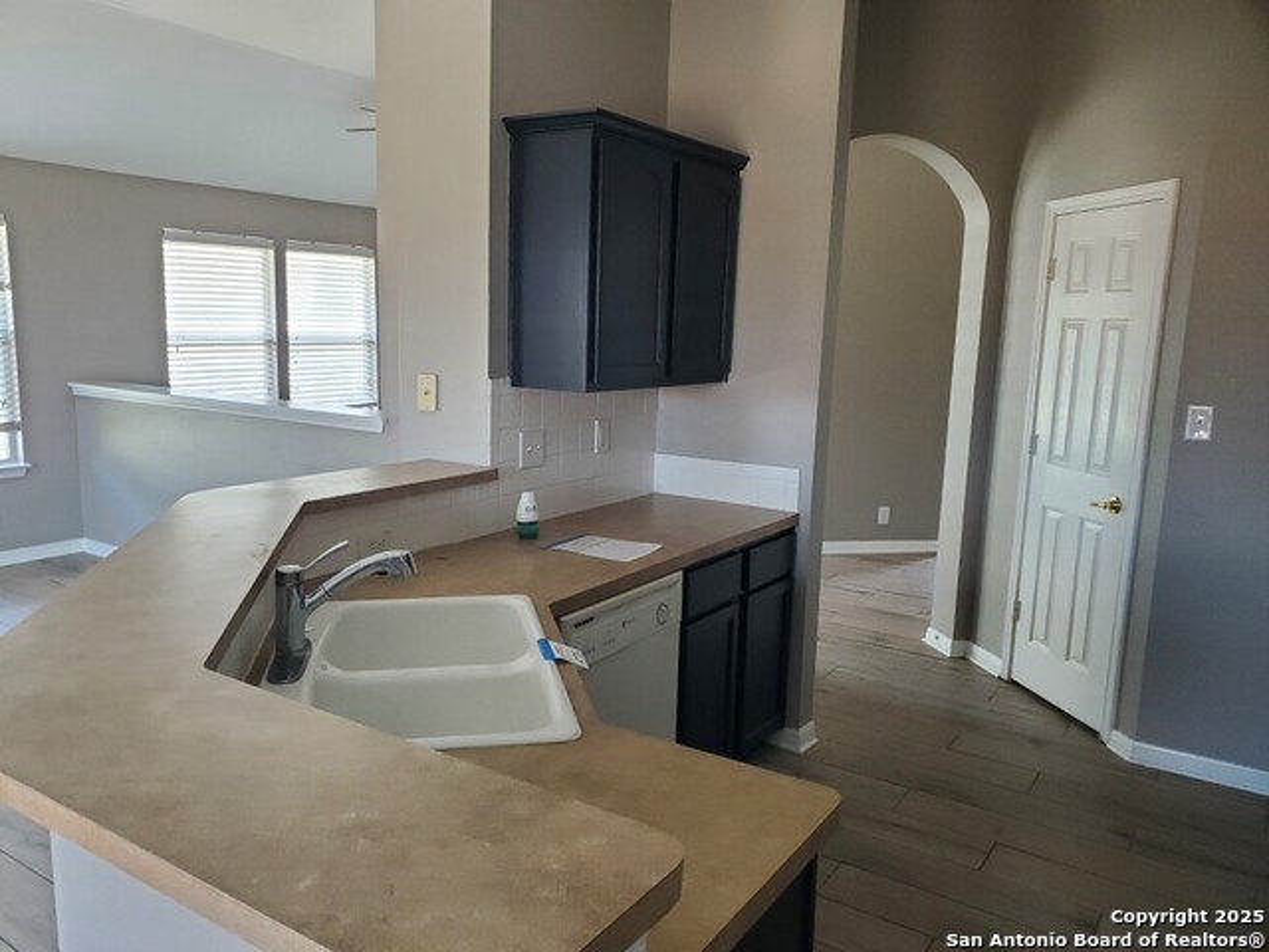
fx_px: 953
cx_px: 634
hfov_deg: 67.3
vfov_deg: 53.1
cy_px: 476
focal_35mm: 26
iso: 400
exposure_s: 1/120
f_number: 2.4
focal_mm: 4.3
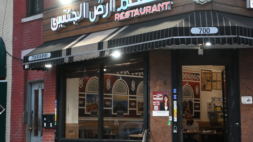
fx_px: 503
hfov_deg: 28.2
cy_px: 50
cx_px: 140
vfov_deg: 16.1
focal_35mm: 75
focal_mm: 42
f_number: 5.6
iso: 1600
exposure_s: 1/60
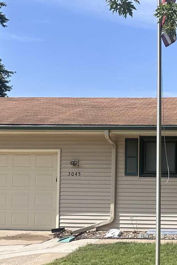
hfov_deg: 18.9
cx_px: 213
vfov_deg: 29.6
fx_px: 501
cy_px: 156
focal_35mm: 68
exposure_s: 1/3597
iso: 80
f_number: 1.78
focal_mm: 6.86
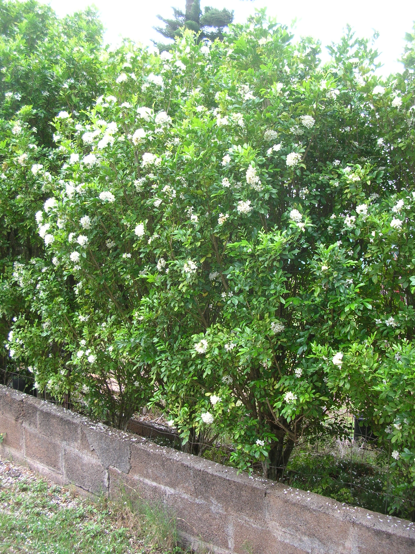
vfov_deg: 52.7
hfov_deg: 40.6
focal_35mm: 35
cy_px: 277
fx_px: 560
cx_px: 208
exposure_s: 1/54.2
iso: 50
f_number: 2.8
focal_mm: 5.8
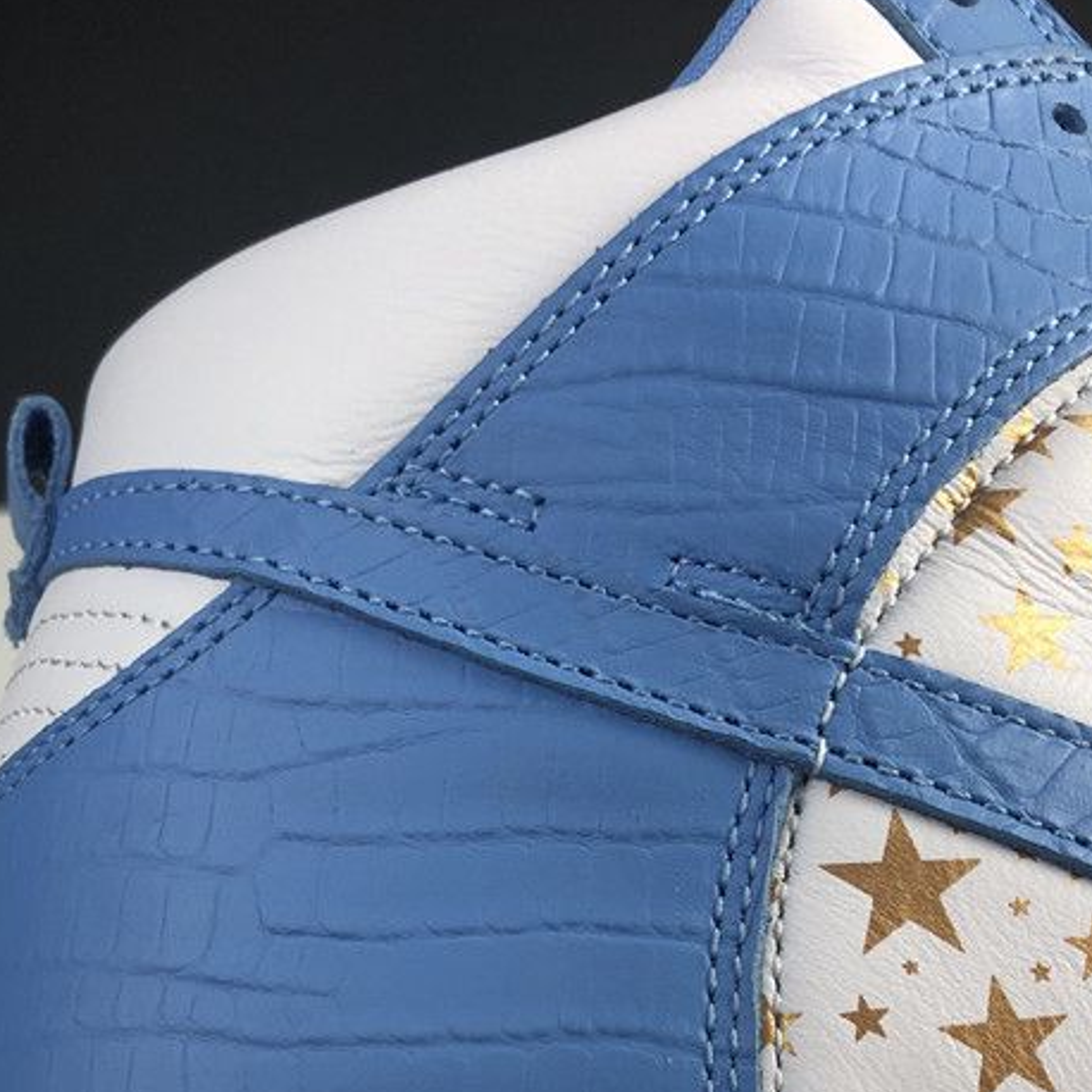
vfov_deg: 31.0
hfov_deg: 31.2
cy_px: 839
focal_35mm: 54
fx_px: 1927
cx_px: 300
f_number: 1.8
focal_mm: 4
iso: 32
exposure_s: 1/100
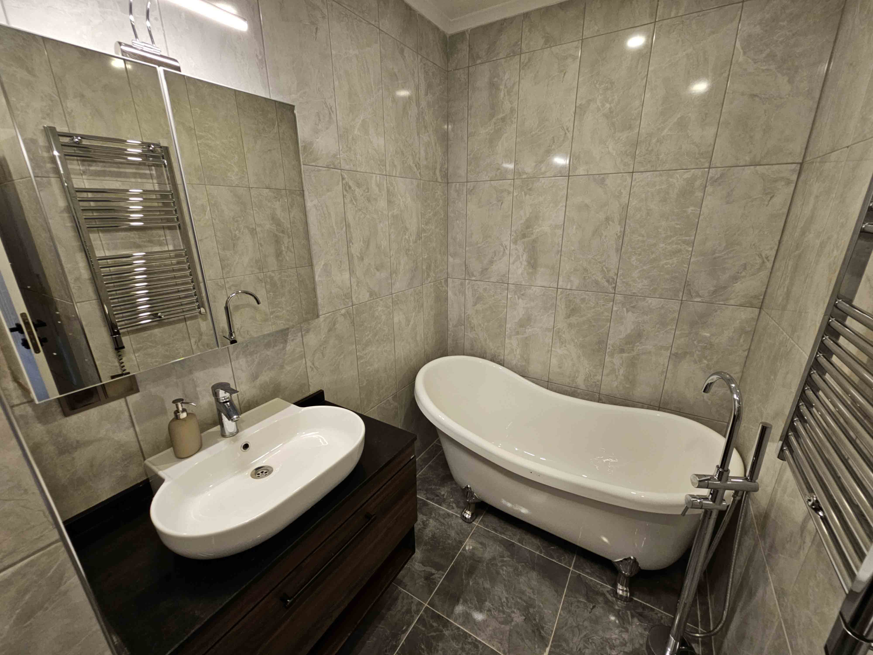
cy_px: 328
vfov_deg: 89.9
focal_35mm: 13
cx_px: 436
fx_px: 328
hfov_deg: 106.2
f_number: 2.2
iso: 250
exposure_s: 1/50
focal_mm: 2.2
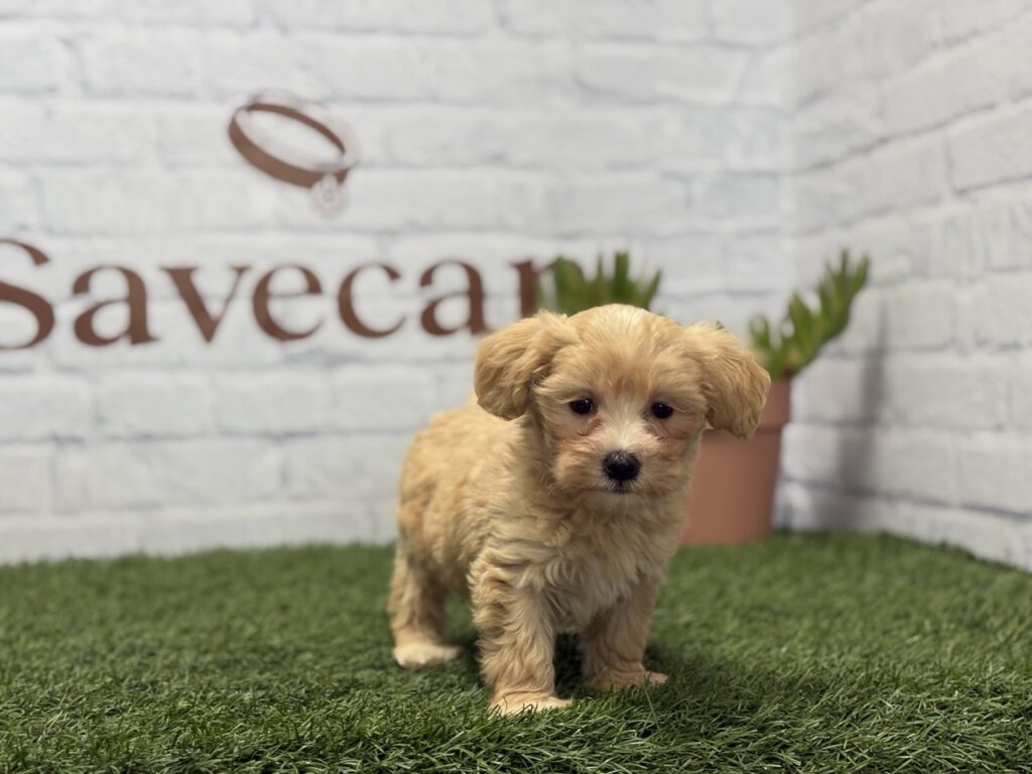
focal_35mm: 52
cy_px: 387
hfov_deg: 36.8
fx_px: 1550
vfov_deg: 28.0
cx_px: 516
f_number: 1.6
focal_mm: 5.96
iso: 32
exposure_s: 1/50
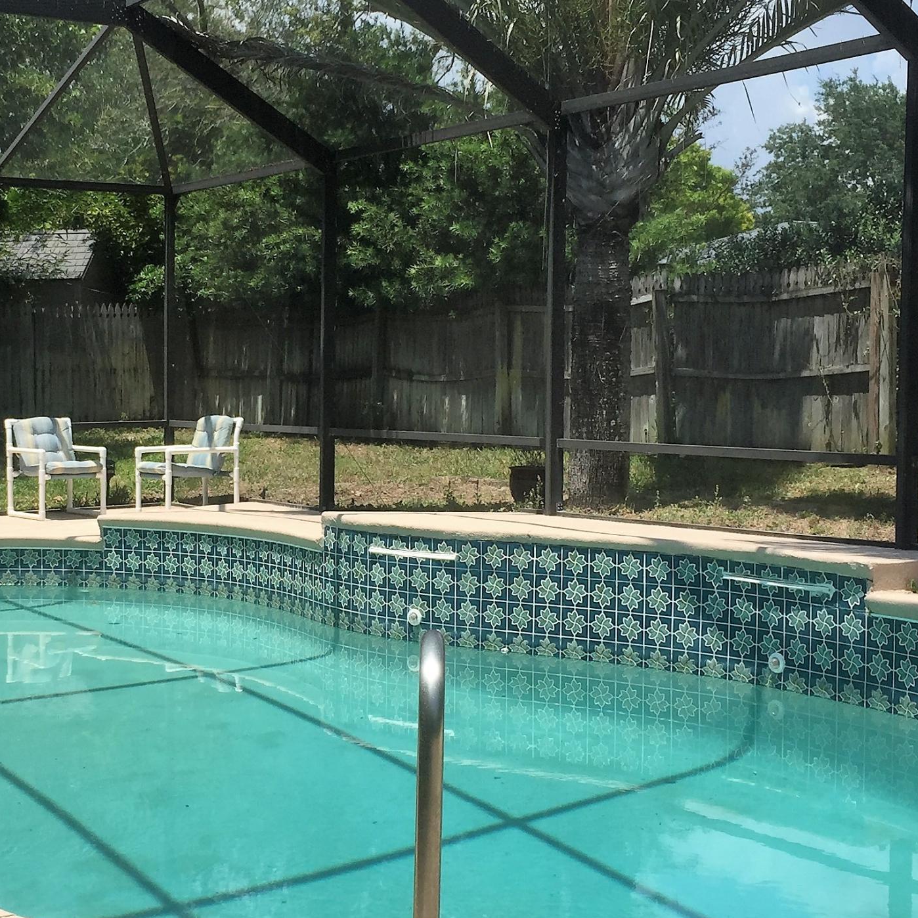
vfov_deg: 31.1
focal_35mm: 55
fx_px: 1650
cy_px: 445
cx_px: 311
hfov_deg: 30.9
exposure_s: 1/1319
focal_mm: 4.15
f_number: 2.2
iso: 32
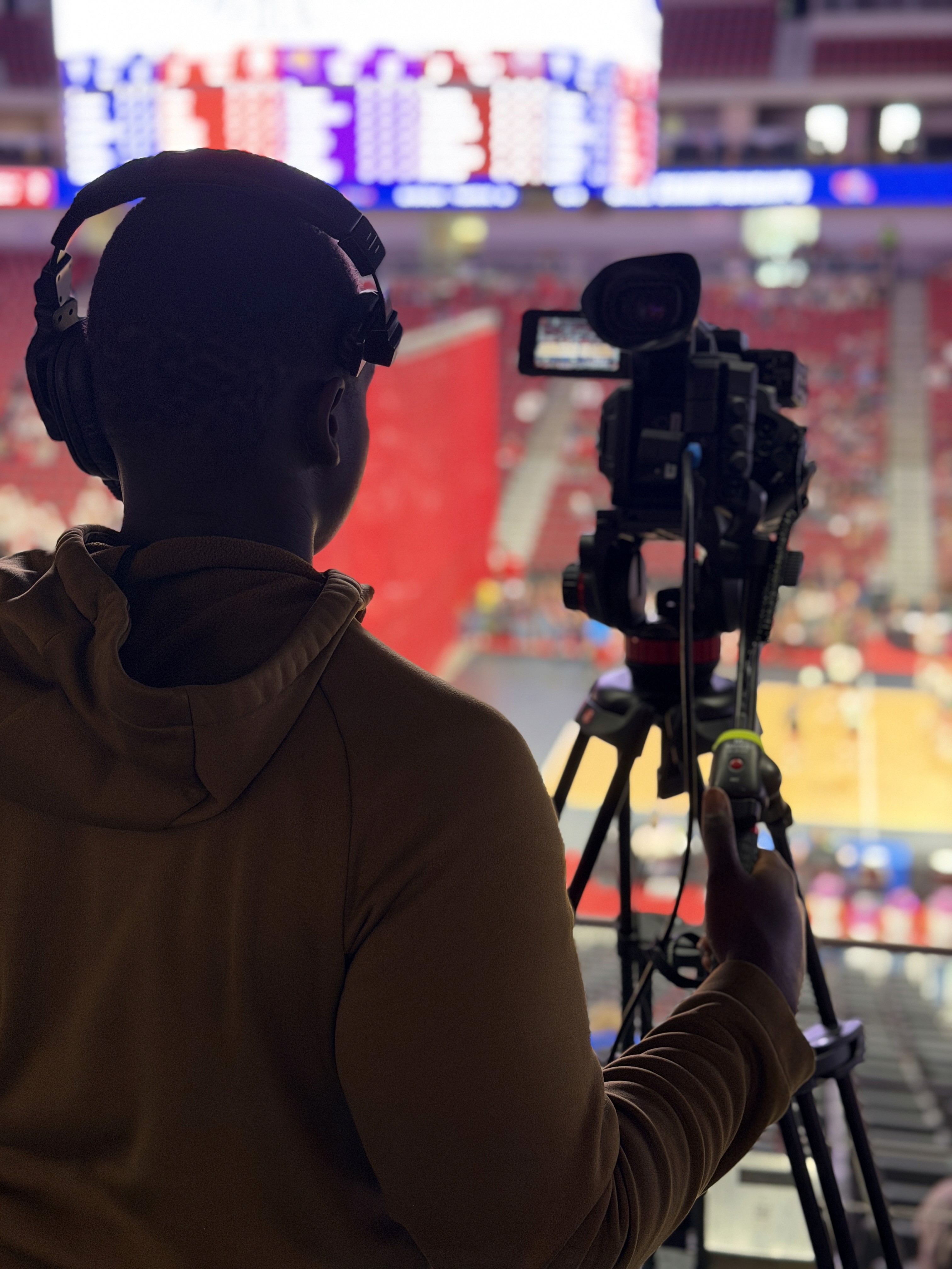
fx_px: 1760
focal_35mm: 48
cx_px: 476
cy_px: 634
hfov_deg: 30.3
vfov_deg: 39.7
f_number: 1.78
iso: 250
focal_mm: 6.76
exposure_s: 1/60
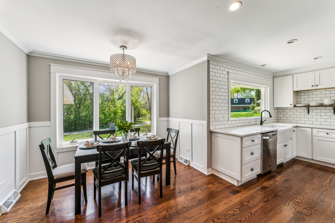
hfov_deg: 104.2
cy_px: 112
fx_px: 130
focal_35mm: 14
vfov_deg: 81.2
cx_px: 168
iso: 400
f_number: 13
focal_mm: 14
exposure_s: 1/25
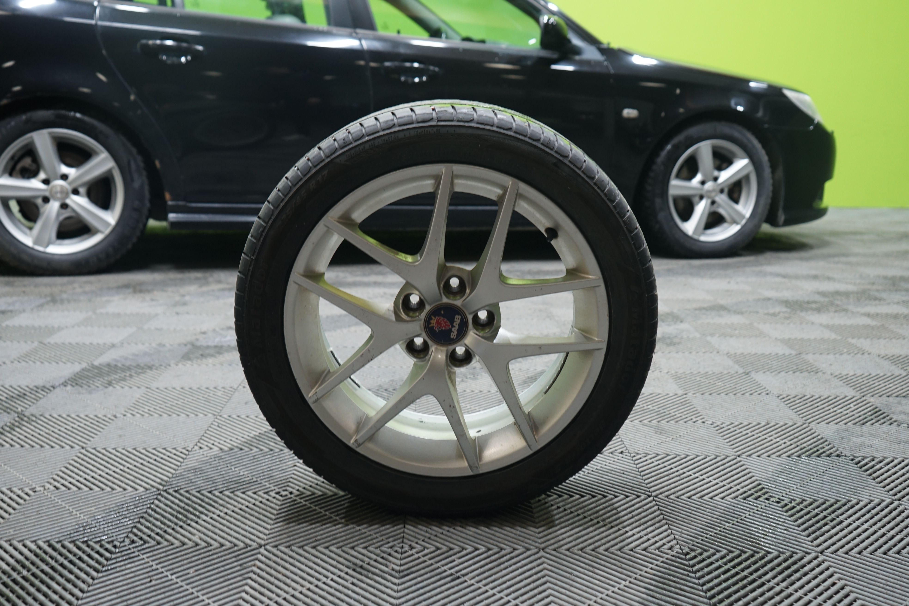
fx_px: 934
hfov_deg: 51.9
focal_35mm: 37
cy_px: 303
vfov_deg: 35.9
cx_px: 454
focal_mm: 37
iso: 800
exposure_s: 1/20
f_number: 4.5
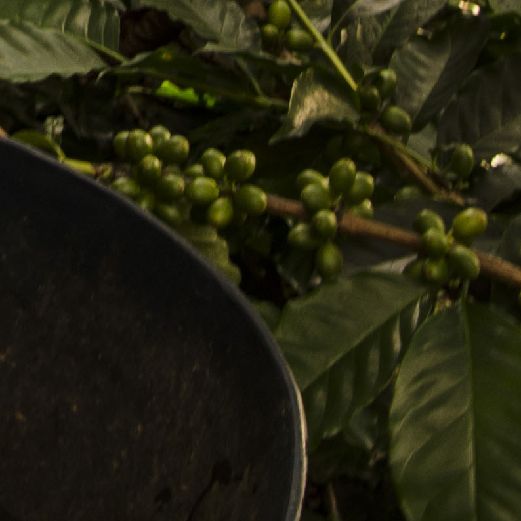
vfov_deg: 7.5
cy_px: -581
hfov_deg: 7.8
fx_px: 3763
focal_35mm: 221
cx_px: -247
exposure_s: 1/40
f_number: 7.1
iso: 160
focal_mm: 28
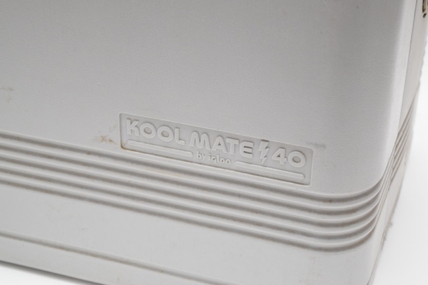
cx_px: 214
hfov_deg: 24.6
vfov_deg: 16.6
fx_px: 981
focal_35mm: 82
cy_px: 142
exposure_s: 1/125
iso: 1600
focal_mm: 55
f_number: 5.6
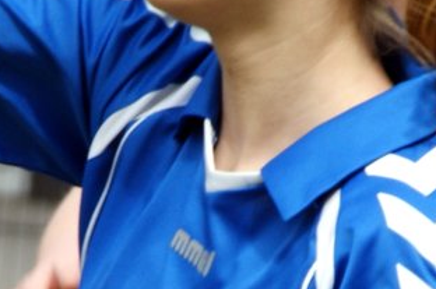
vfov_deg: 1.0
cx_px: 151
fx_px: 16760
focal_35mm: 1386
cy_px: 298
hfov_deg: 1.5
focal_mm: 180
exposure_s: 1/250
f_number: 11
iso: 200
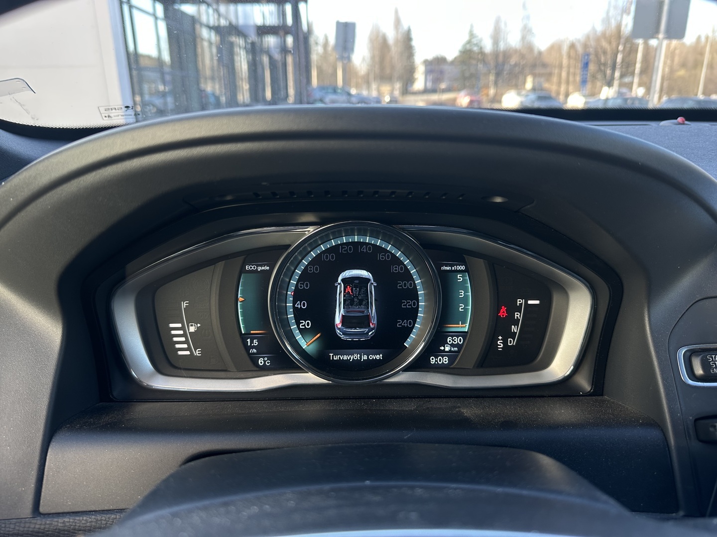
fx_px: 497
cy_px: 268
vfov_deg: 56.8
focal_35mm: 24
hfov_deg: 71.6
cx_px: 358
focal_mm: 6.86
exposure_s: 1/145
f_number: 1.78
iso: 100
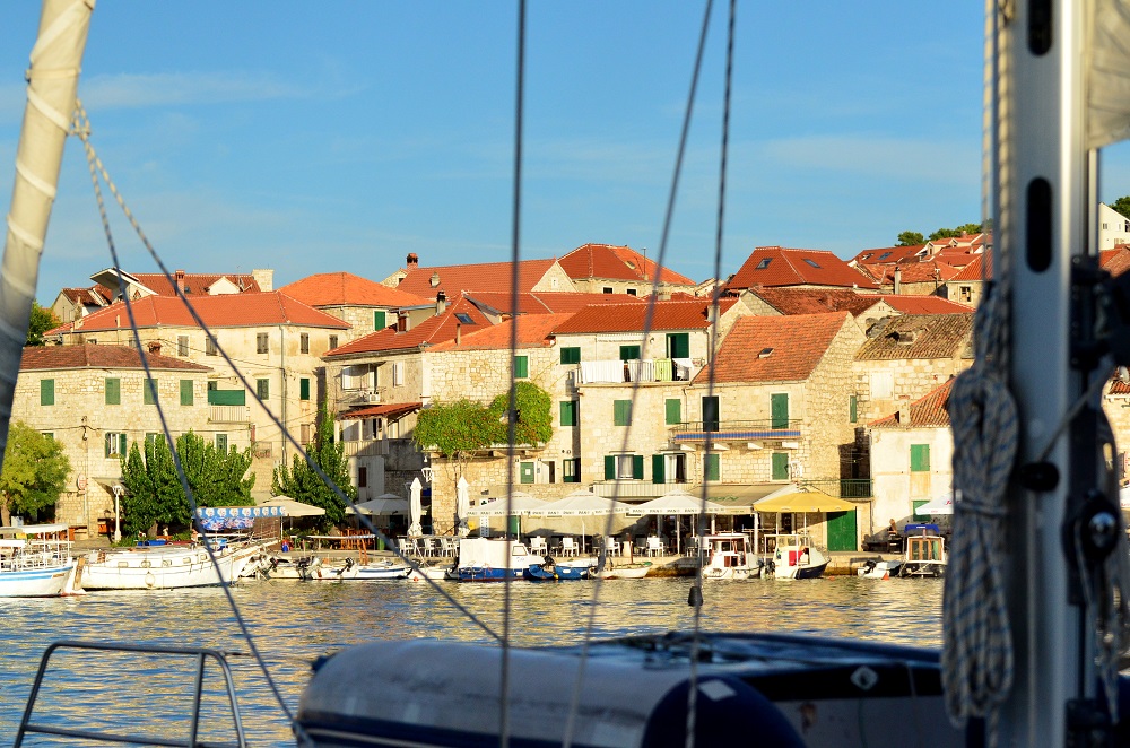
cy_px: 374
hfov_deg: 18.2
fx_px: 3523
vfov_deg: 12.1
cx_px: 565
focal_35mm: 112
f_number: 5.6
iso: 1250
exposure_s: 1/8000
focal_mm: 75
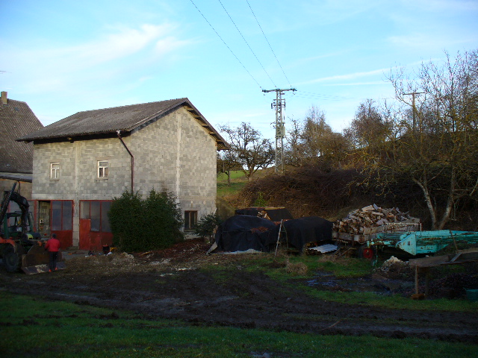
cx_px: 239
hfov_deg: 50.1
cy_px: 179
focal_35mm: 37
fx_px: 511
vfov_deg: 38.7
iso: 64
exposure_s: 1/160
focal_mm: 6.1
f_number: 2.8
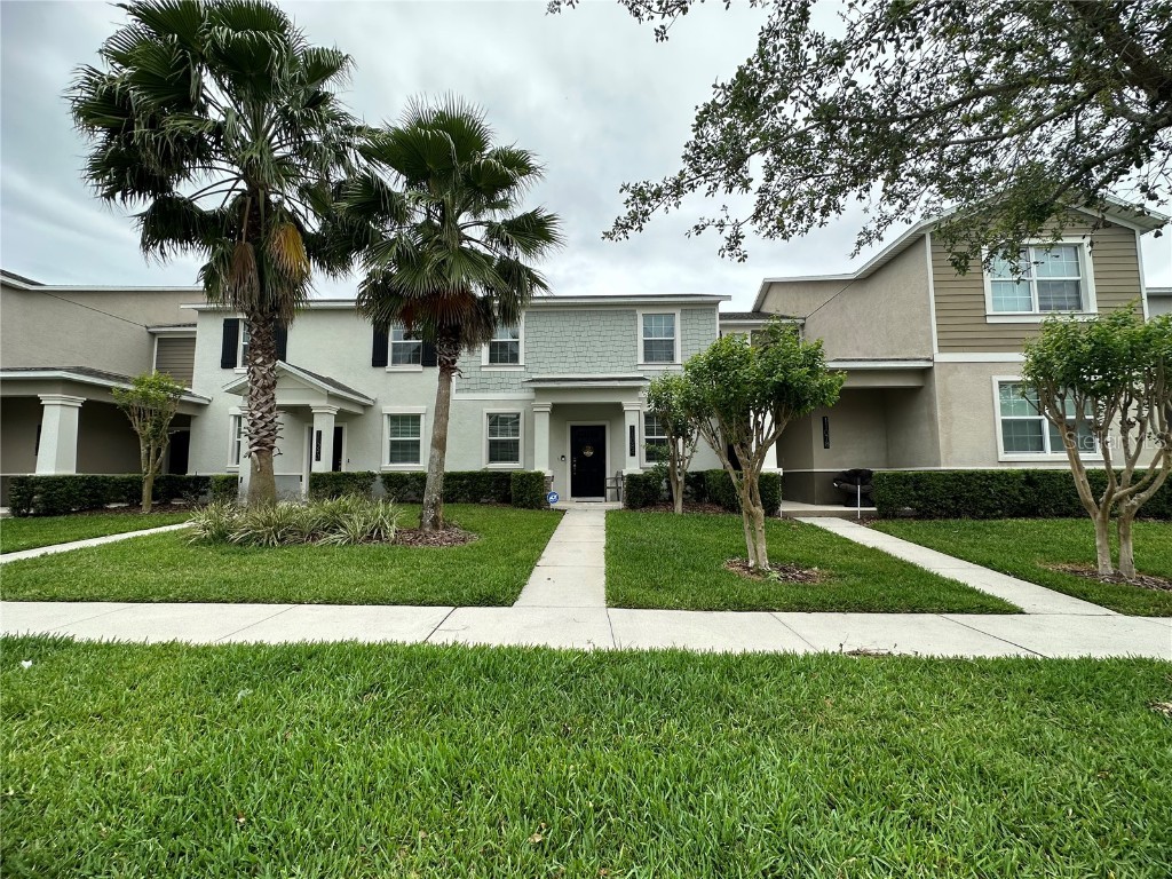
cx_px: 586
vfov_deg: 85.7
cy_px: 440
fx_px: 474
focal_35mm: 14
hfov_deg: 102.1
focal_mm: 2.22
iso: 40
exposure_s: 1/584
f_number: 2.2
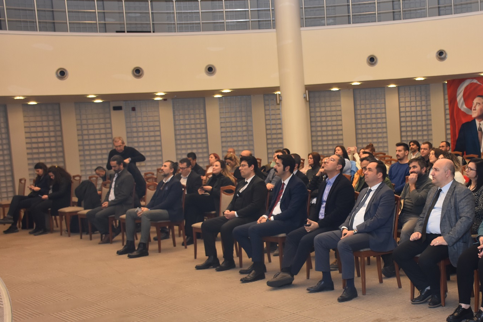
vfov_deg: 23.4
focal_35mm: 58
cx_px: 352
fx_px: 778
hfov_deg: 33.9
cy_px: 184
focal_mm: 26
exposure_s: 1/60
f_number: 4
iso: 560
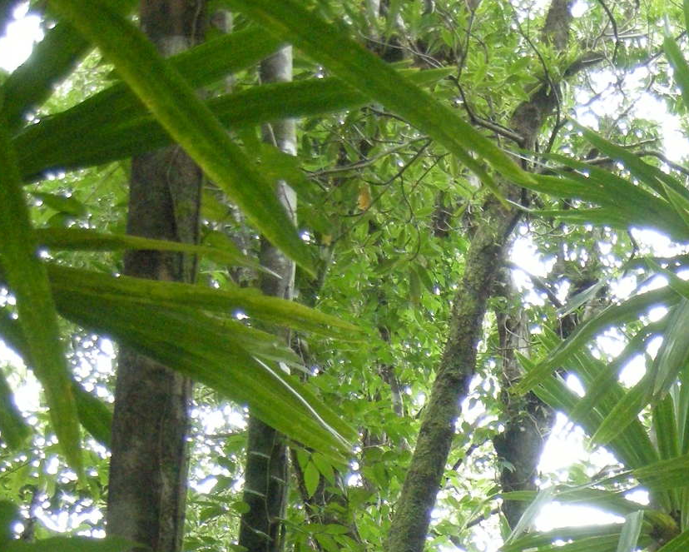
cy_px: 972
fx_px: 2019
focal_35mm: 99
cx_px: 741
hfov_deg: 18.7
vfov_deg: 13.9
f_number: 2.7
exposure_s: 1/39
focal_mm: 7.5
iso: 400
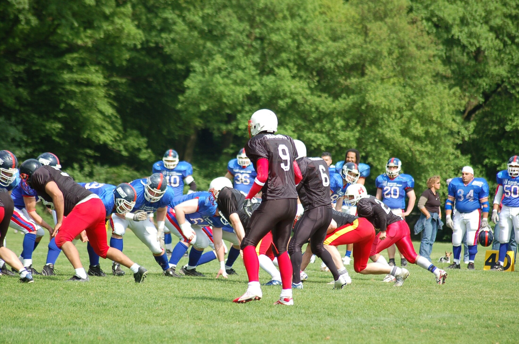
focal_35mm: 255
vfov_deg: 5.4
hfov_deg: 8.1
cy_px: 172
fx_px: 3669
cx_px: 260
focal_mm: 170
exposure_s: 1/1000
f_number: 4.8
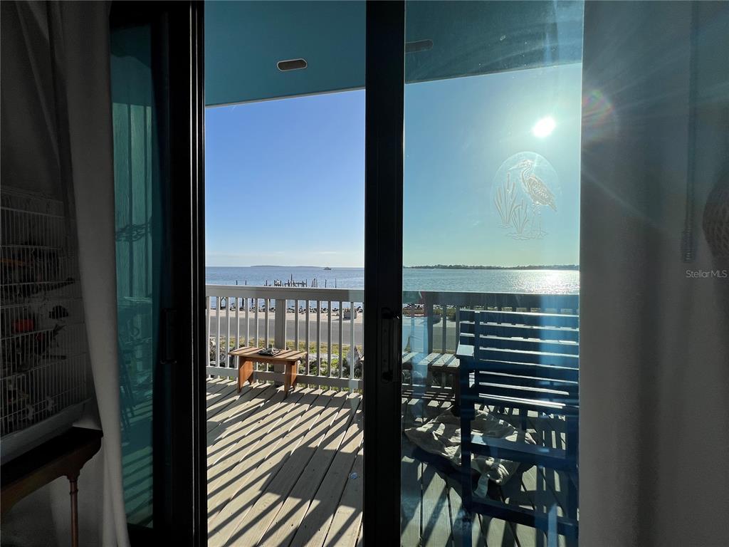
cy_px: 274
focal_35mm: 13
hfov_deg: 106.2
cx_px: 364
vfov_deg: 89.9
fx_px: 274
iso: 32
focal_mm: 1.57
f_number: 1.8
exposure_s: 1/3040
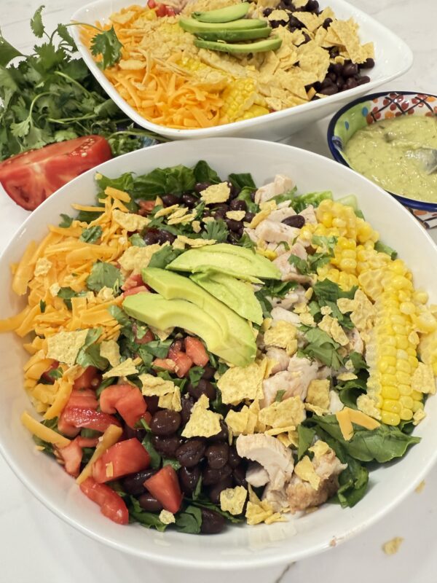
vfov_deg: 71.6
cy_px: 292
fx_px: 404
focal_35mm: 24
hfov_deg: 56.8
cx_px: 218
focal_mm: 2.22
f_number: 2.2
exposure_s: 1/60
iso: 500
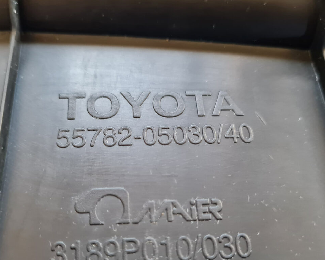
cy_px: 162
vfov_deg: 39.9
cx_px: 149
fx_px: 356
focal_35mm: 37
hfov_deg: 49.0
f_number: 1.8
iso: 640
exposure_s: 1/33
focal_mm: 5.4
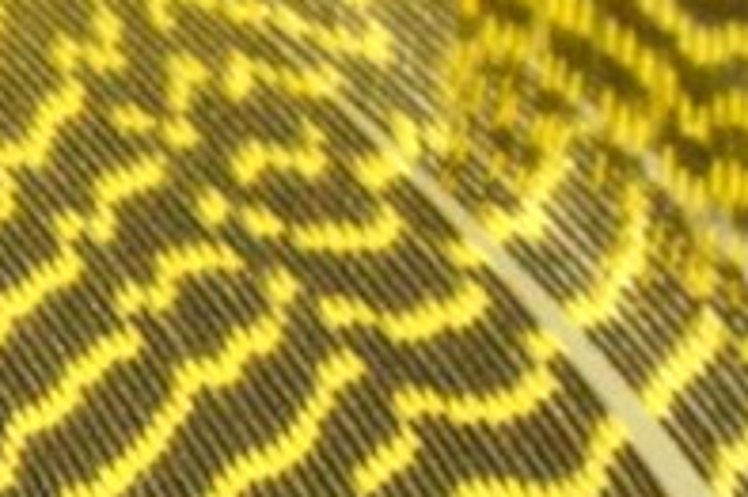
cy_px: 192
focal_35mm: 1026
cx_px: -888
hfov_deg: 2.0
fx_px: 21300
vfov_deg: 1.3
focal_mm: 90
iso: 1600
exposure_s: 1/200
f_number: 29
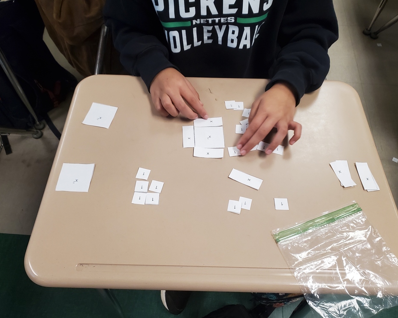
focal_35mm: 28
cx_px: 204
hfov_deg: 62.2
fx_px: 330
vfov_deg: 51.5
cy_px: 164
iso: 250
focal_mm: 4.3
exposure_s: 1/60
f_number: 2.4
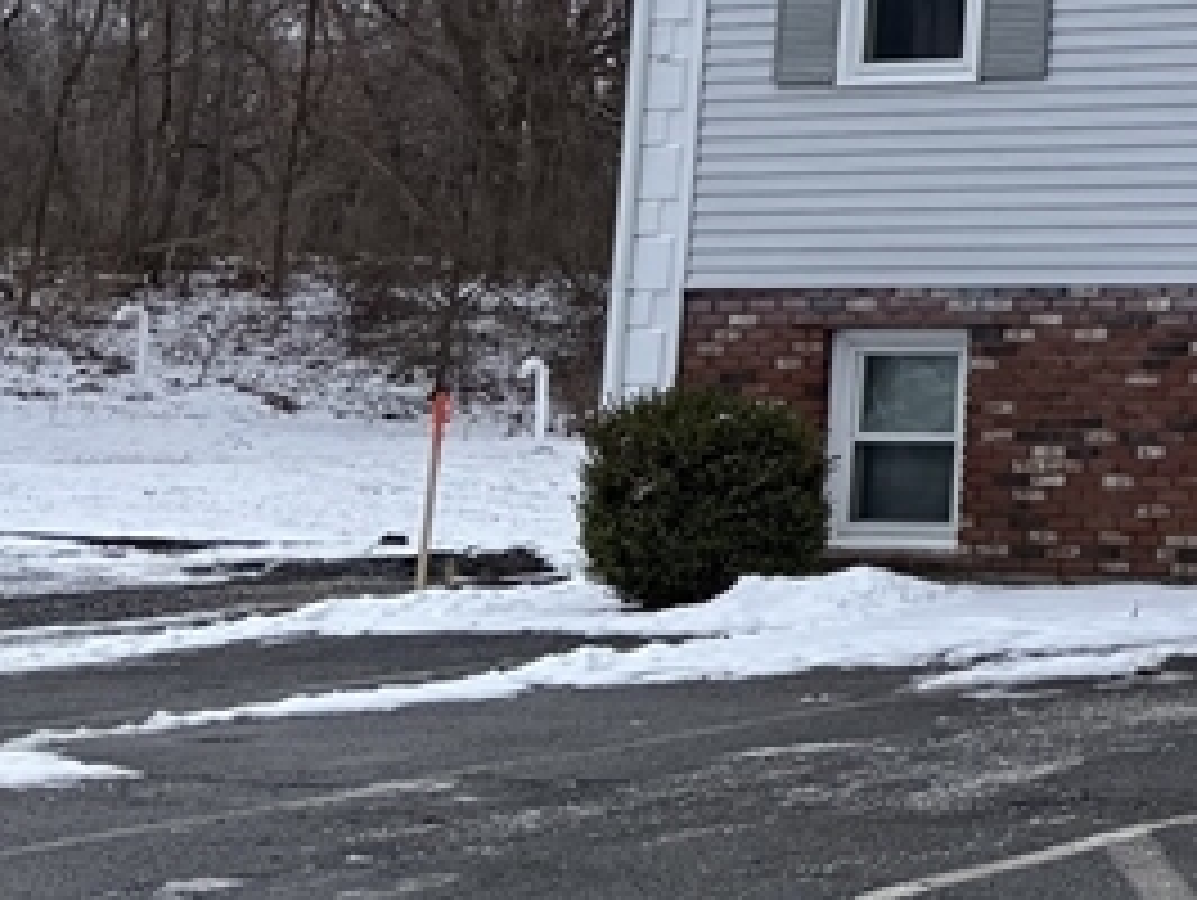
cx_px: 2241
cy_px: -306
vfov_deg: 14.2
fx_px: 3461
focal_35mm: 100
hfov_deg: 16.1
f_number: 1.6
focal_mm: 5.96
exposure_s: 1/2513
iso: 50
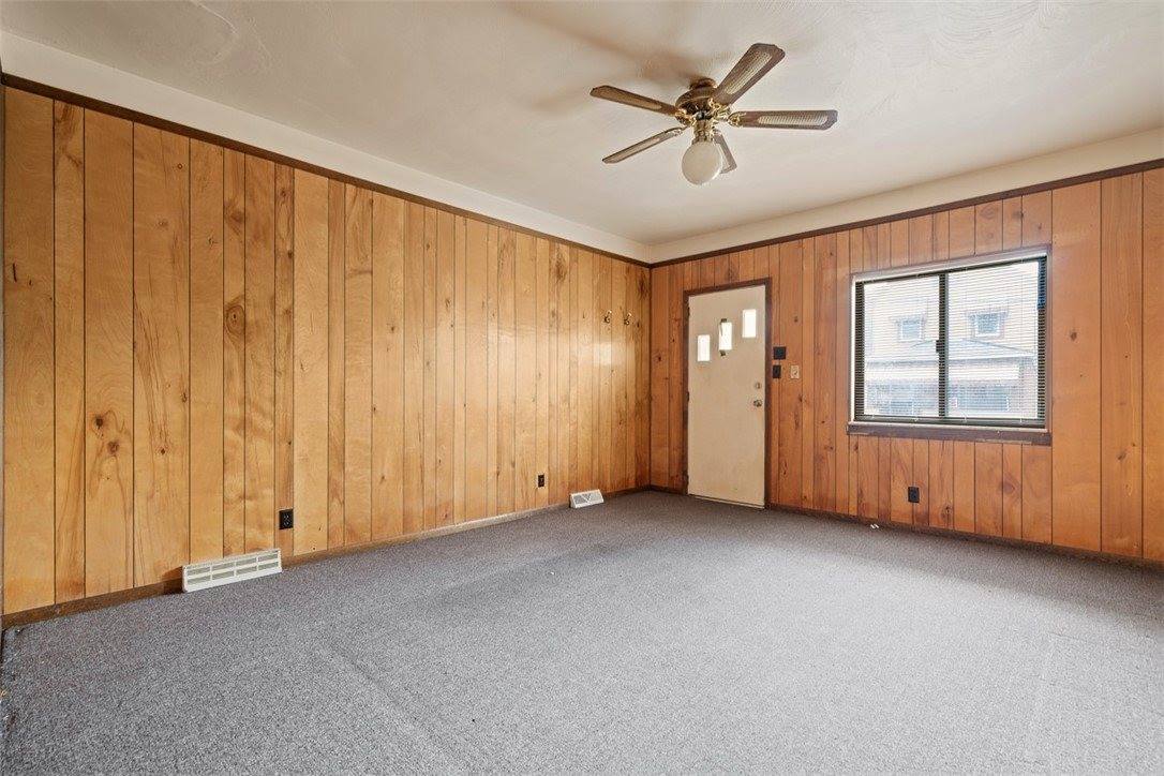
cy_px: 388
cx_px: 582
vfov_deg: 73.7
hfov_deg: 96.7
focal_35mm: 16
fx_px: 517
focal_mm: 16
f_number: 8
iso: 400
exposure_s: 1
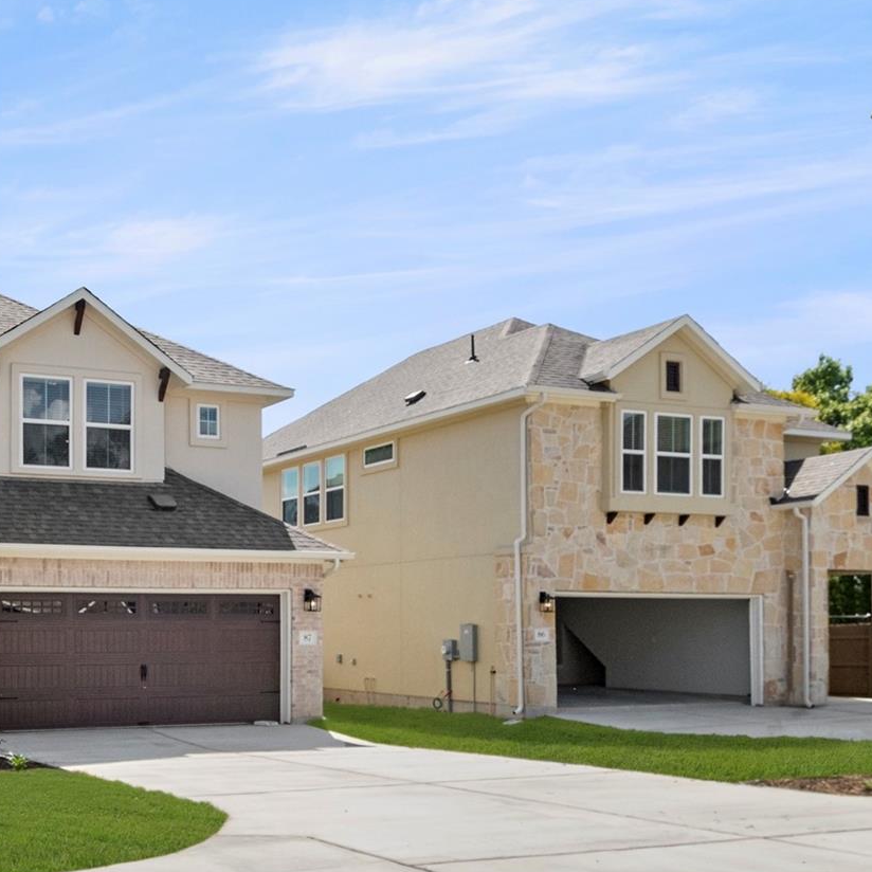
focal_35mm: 76
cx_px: 104
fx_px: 2166
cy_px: 468
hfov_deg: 22.3
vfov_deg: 22.8
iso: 400
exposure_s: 1/800
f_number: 8
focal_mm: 24
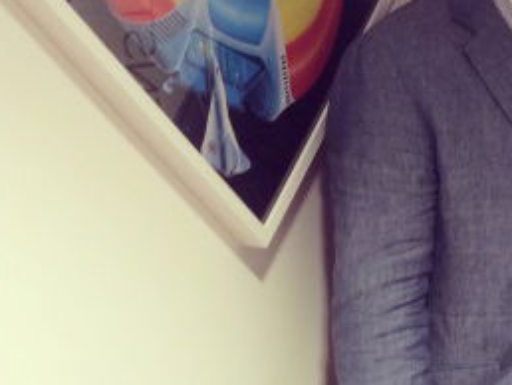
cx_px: 443
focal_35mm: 64
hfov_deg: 29.2
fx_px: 947
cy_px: 208
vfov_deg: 23.0
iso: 100
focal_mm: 3.3
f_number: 2.4
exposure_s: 1/24
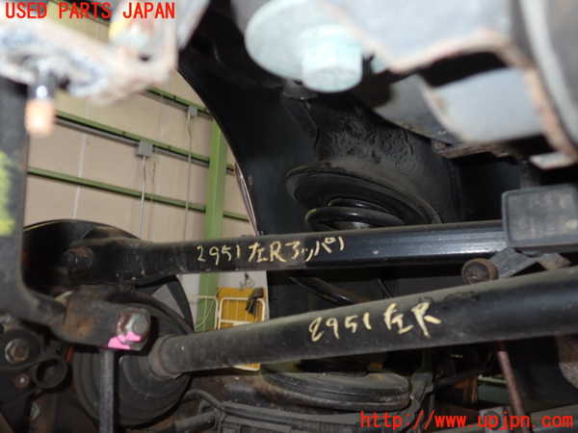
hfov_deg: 60.0
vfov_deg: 46.8
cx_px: 289
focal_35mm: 30
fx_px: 501
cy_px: 216
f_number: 2.3
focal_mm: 5.4
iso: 200
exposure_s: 1/30
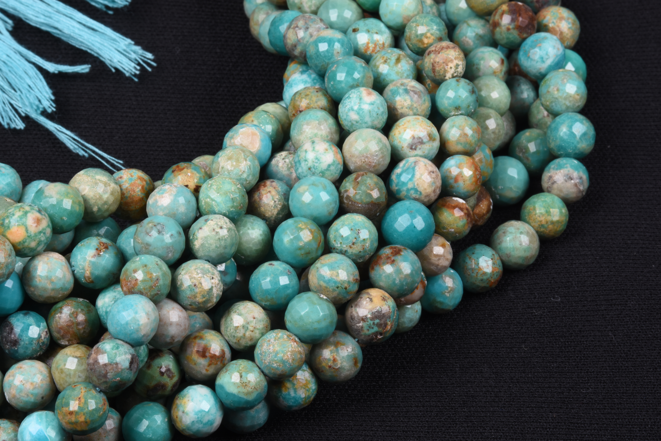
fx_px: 3856
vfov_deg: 6.5
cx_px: 330
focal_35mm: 210
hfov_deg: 9.8
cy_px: 220
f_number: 29
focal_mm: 140
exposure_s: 1/125
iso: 250
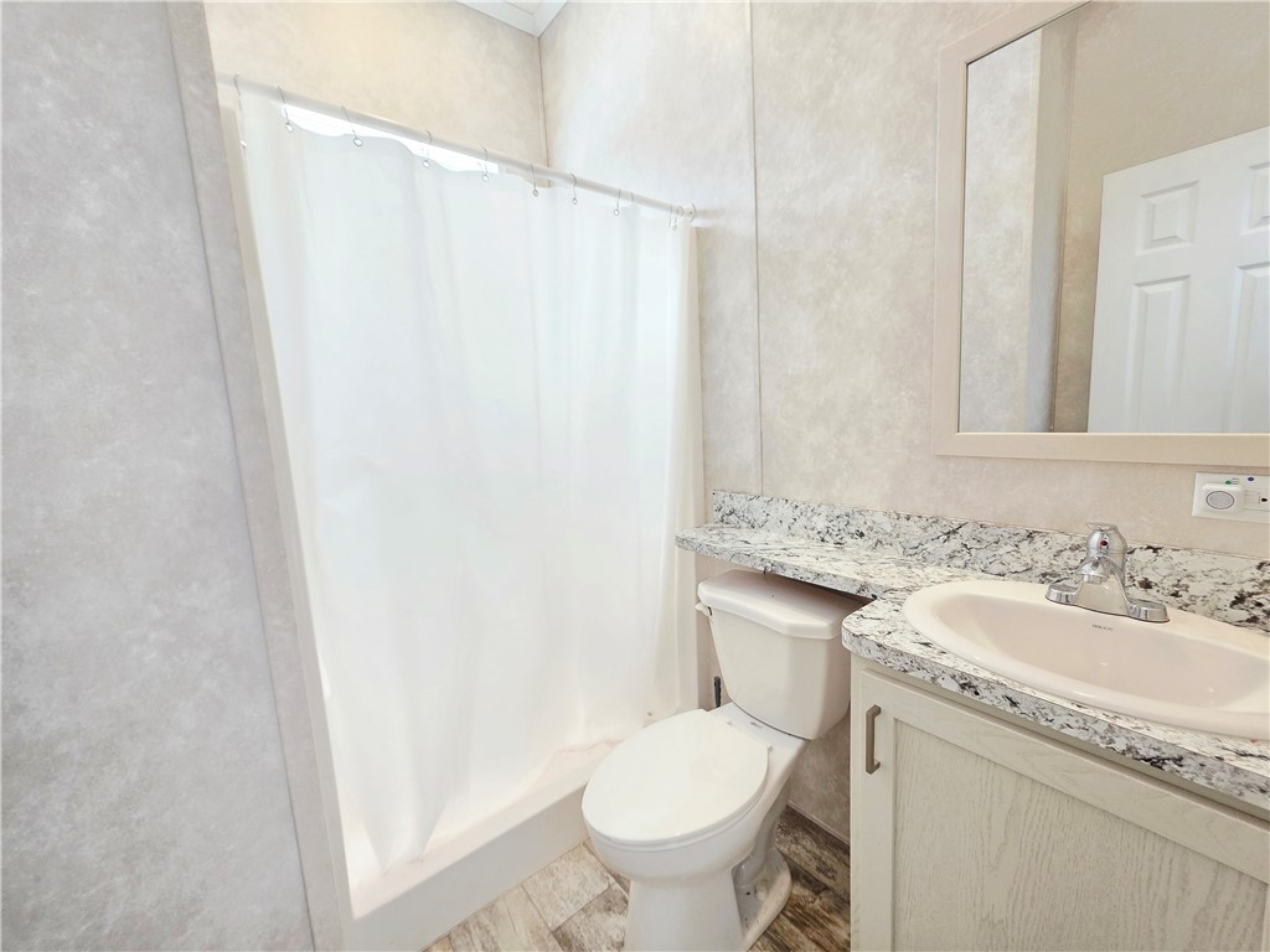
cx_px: 635
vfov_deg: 89.9
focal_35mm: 13
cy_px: 476
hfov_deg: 106.2
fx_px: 477
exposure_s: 1/60.2
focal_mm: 2.2
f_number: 1.9
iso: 250
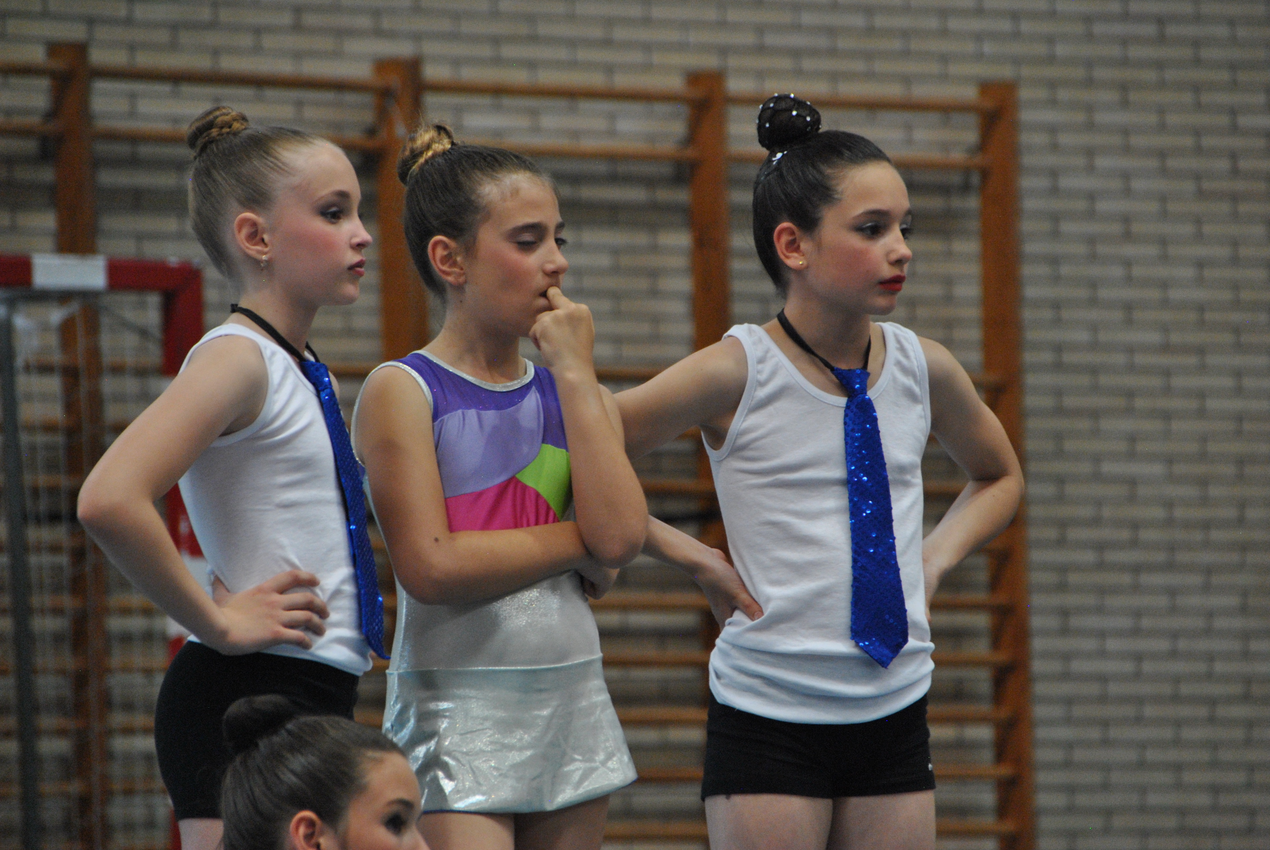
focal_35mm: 300
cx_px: 635
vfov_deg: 4.6
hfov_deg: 6.9
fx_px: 10596
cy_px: 425
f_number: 6.3
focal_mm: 200
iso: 800
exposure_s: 1/60
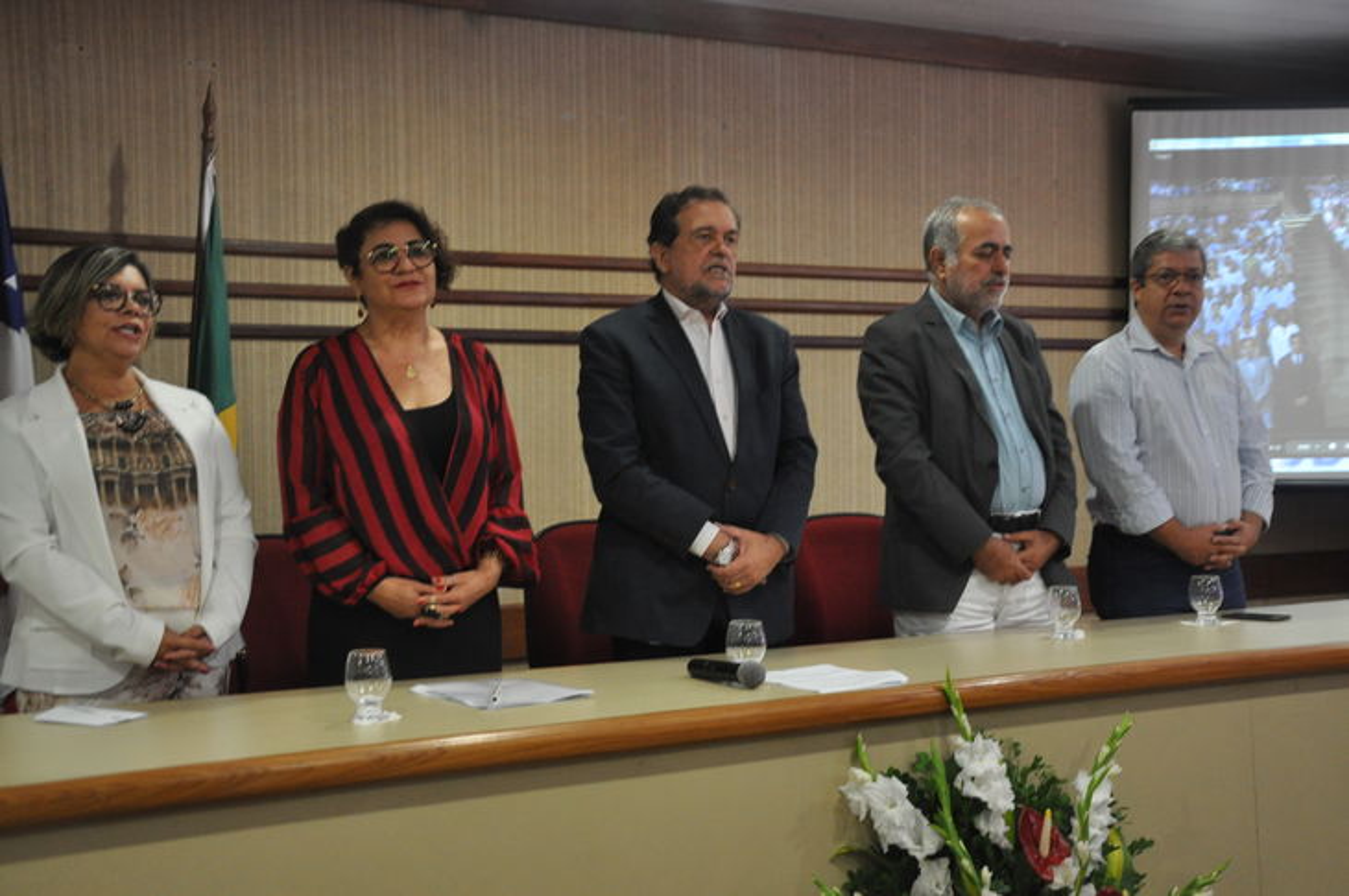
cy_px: 448
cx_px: 674
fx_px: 1685
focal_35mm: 45
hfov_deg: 43.6
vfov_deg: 29.8
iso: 1600
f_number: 4.2
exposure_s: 1/30
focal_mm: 30
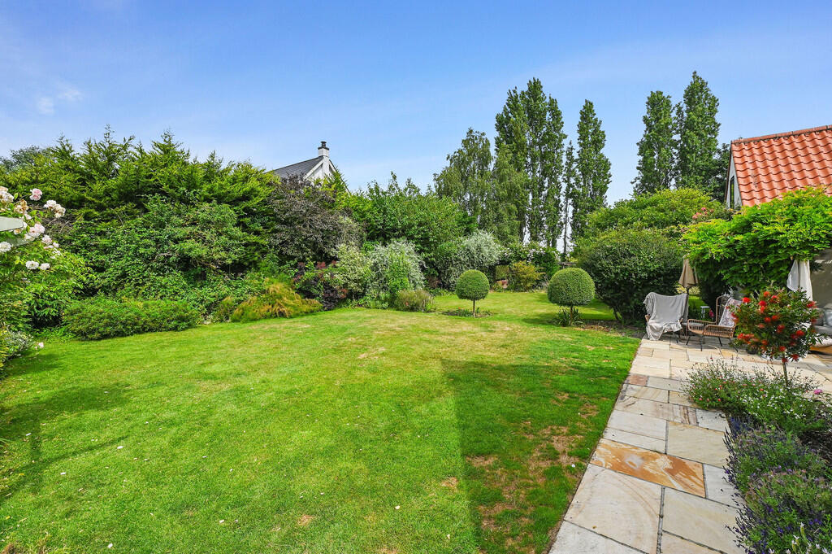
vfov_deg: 81.1
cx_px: 416
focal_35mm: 14
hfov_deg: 104.3
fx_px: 323
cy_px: 277
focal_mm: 14
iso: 640
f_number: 8
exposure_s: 1/2000
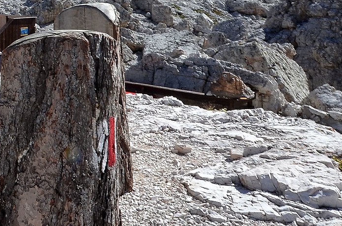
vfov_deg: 22.5
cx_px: -148
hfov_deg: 27.0
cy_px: -18
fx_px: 538
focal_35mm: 57
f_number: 22
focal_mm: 11
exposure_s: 1/30
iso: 100
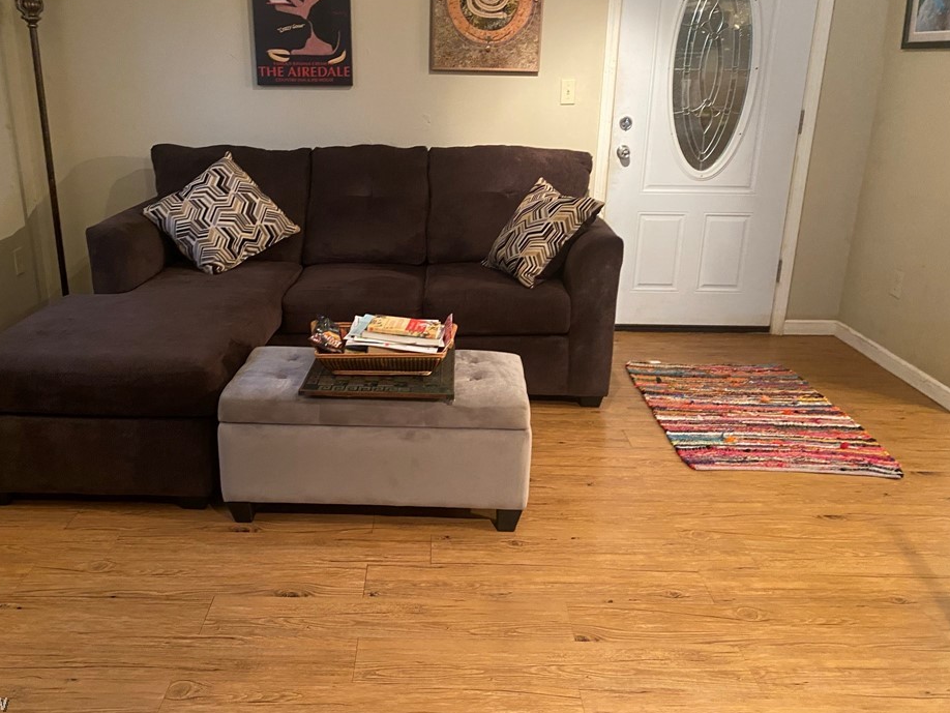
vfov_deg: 48.2
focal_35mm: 29
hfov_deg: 61.5
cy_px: 322
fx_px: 796
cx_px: 431
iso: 500
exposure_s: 1/30
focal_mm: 4.25
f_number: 1.8
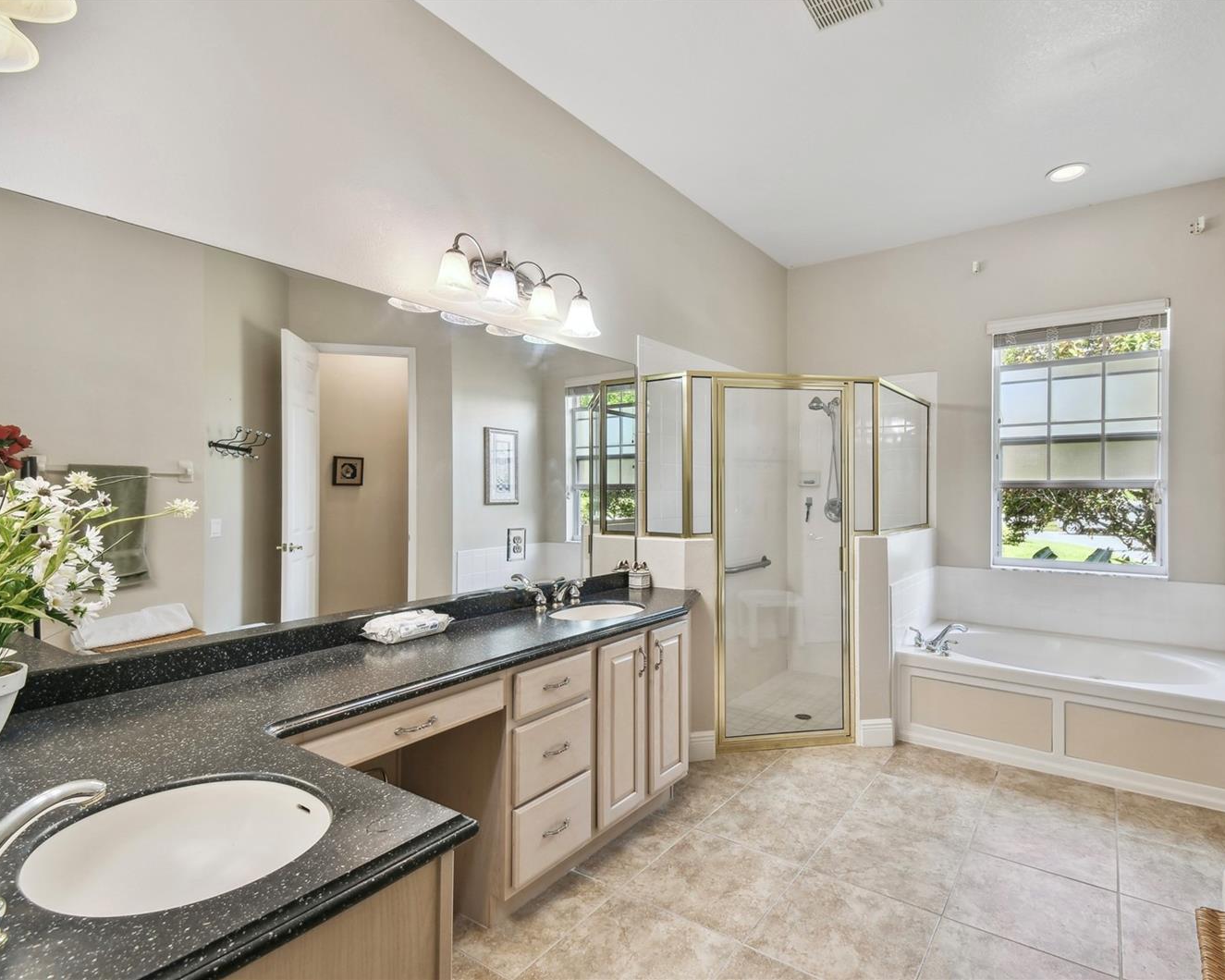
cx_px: 690
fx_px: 616
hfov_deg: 89.2
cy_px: 488
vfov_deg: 77.0
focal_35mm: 17
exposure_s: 1/20
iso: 100
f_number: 7.1
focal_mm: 10
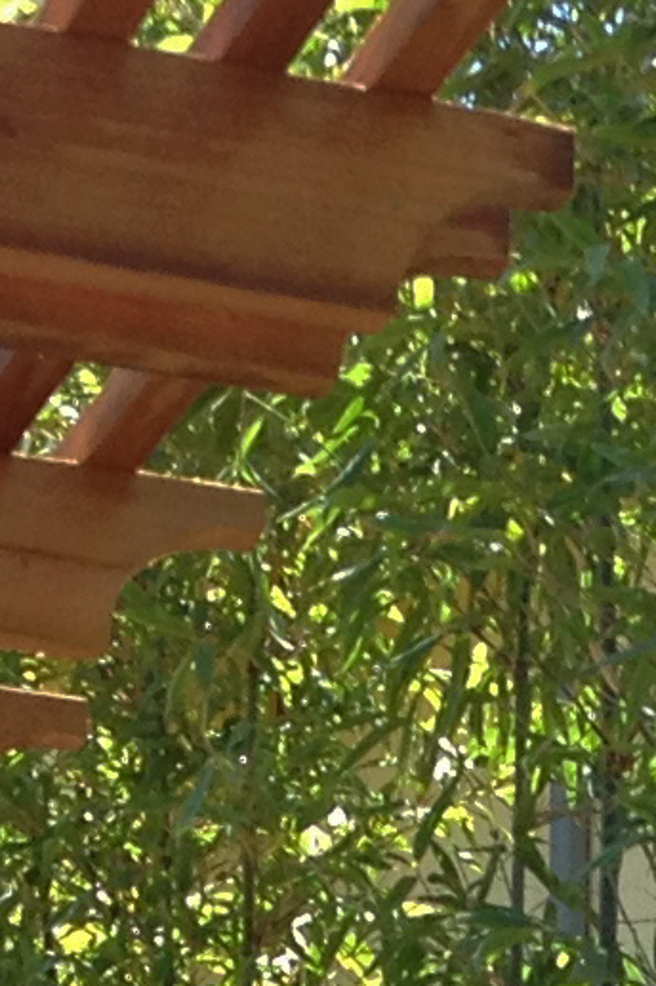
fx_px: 6295
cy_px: 1995
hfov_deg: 5.9
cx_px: 1064
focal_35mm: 230
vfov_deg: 8.5
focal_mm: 4.28
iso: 50
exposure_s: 1/312
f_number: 2.4
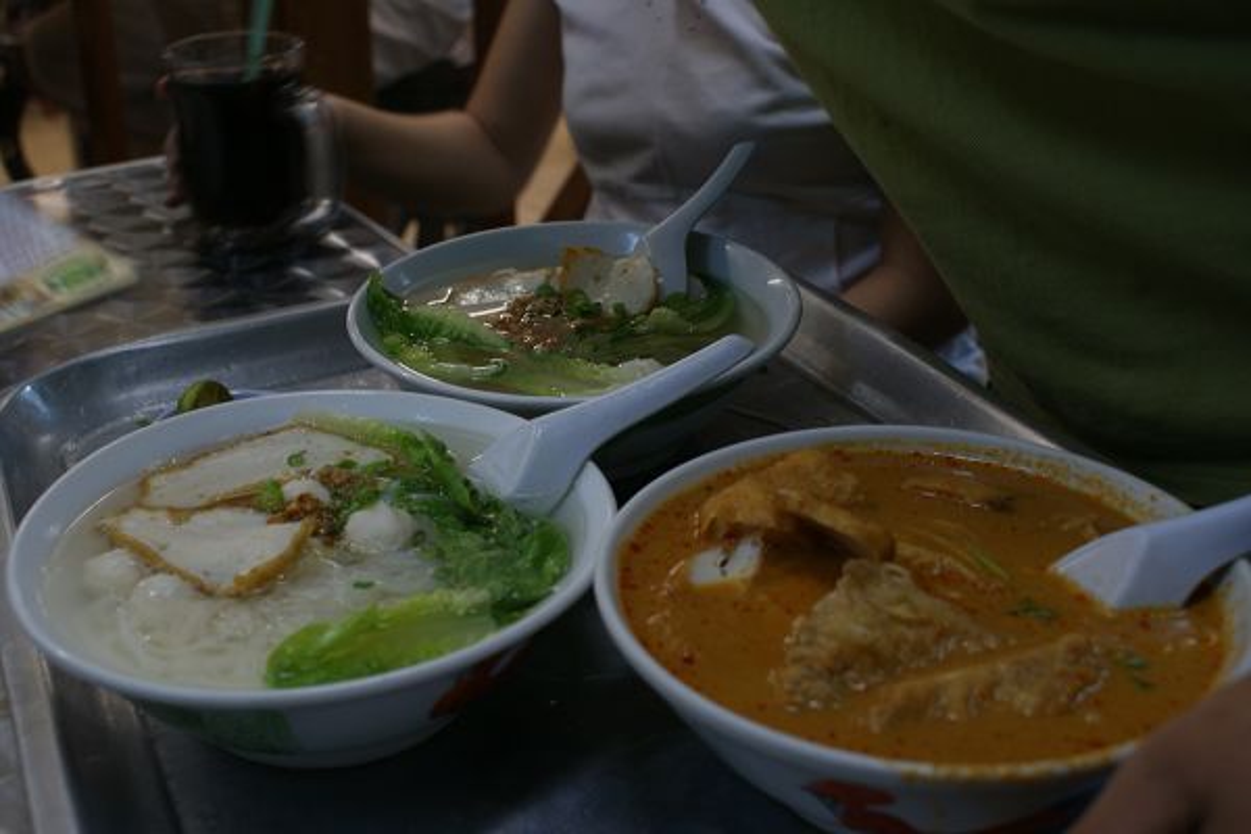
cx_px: 626
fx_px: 1459
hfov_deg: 46.4
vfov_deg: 31.9
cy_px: 417
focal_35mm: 42
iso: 100
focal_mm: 28
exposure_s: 1/10
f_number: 4.5
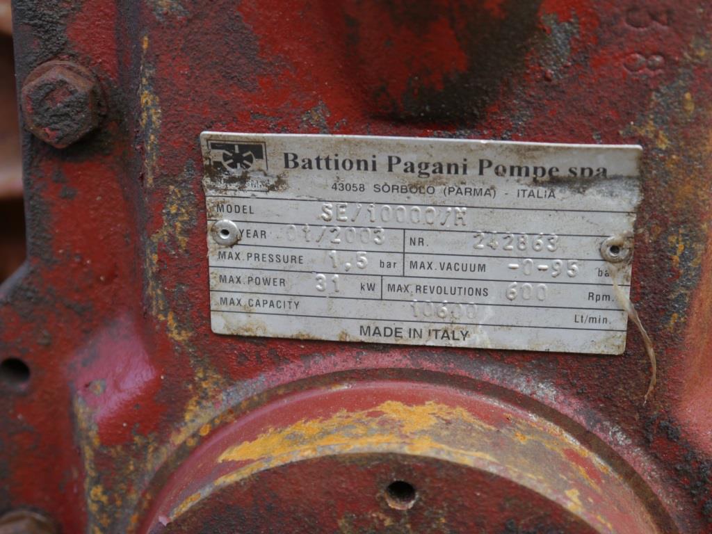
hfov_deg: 28.6
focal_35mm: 68
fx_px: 1399
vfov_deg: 21.6
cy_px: 267
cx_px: 356
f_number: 5.2
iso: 160
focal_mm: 34
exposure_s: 1/125
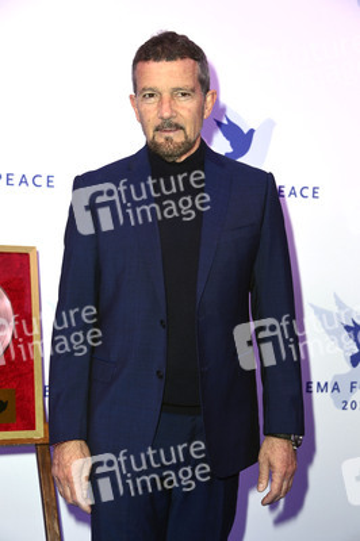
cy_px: 270
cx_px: 180
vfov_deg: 28.9
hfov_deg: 19.4
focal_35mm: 70
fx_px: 1052
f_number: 5.6
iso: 640
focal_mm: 70
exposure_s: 1/250
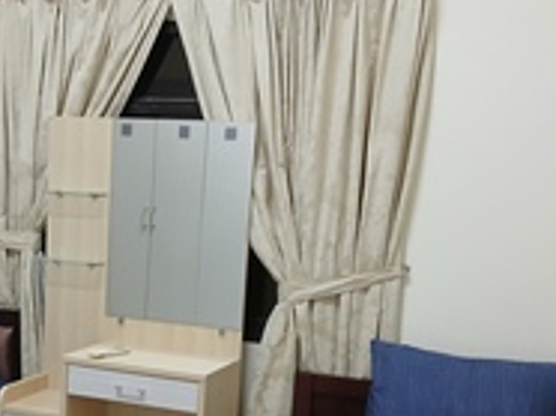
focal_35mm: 64
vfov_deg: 22.4
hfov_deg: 29.7
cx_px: 121
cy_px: 361
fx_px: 1027
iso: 250
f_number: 1.8
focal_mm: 3.98
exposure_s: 1/25
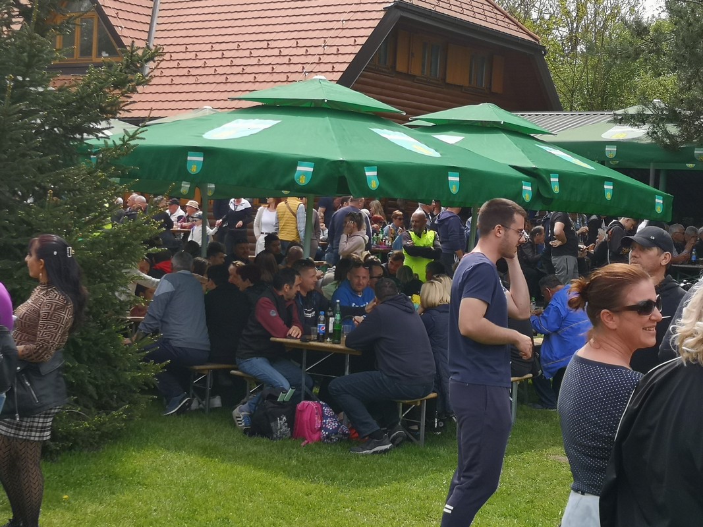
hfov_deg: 29.8
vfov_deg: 22.6
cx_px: 352
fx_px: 1320
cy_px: 264
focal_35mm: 65
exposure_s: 1/1131
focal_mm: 5.58
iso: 50
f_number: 1.8
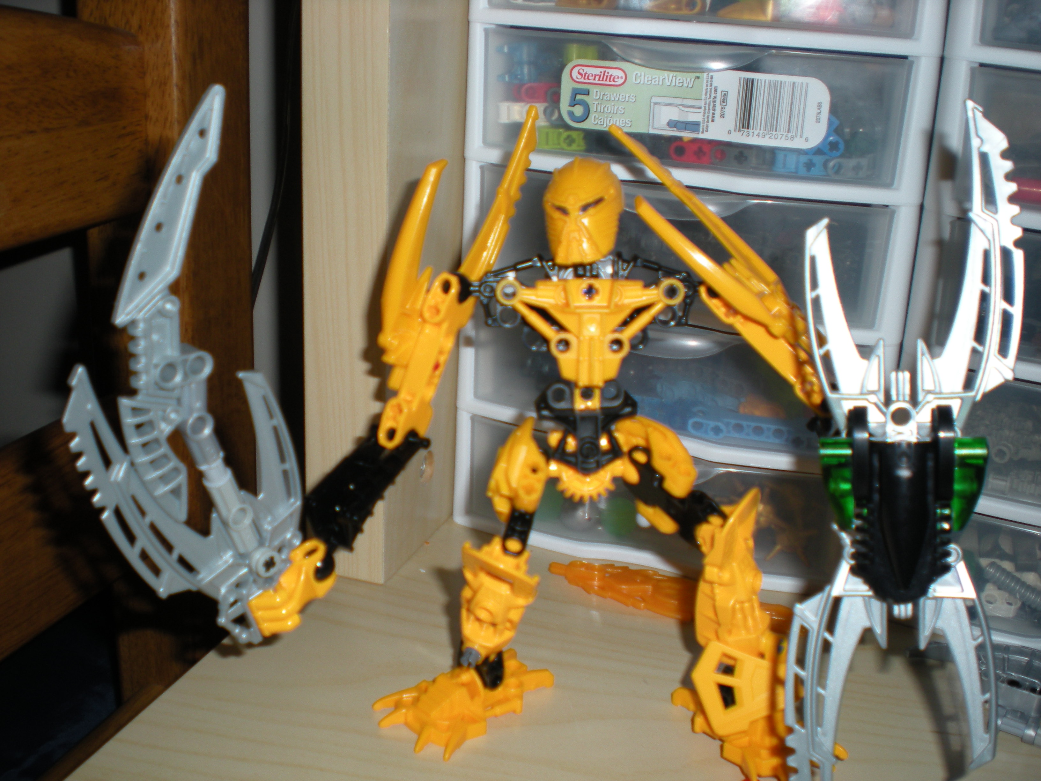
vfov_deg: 37.7
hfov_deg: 49.0
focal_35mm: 38
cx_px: 520
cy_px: 390
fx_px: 1143
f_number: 3.1
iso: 64
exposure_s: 1/60
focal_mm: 6.3
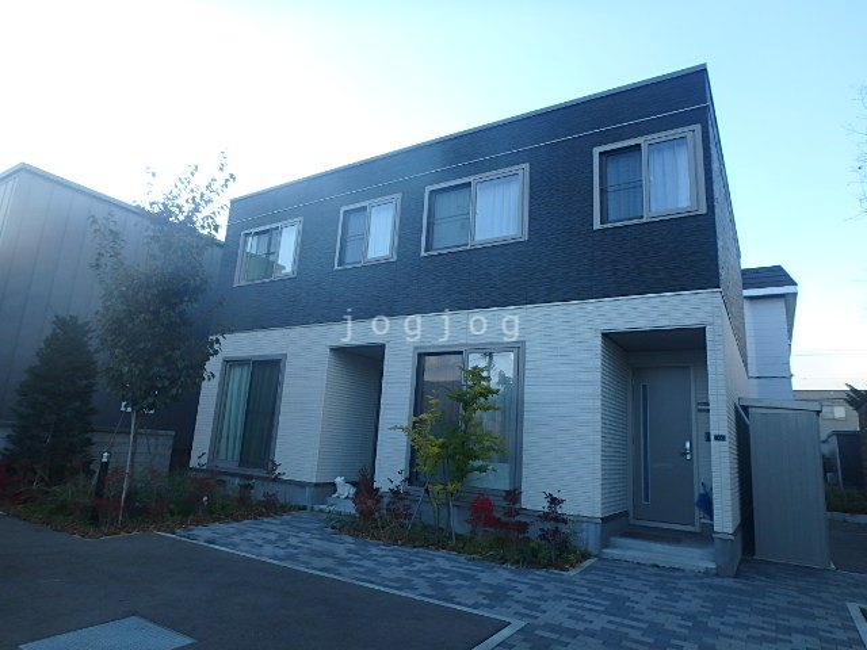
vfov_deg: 63.4
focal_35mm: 21
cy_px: 325
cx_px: 434
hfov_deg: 79.0
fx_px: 526
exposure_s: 1/125
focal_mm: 3.7
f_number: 3.5
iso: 125
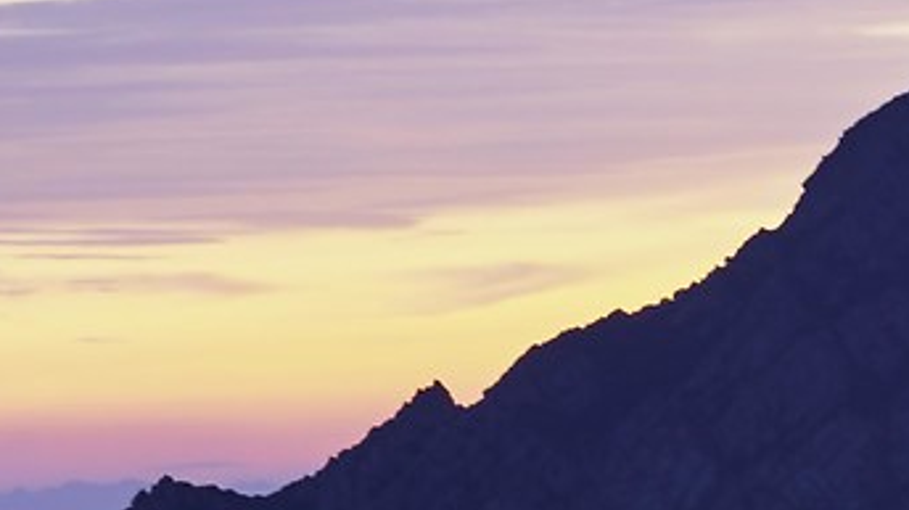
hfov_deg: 5.9
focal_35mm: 329
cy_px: 1782
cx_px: 3121
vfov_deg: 3.6
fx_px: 7925
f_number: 8
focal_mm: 45
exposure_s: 30
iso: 64
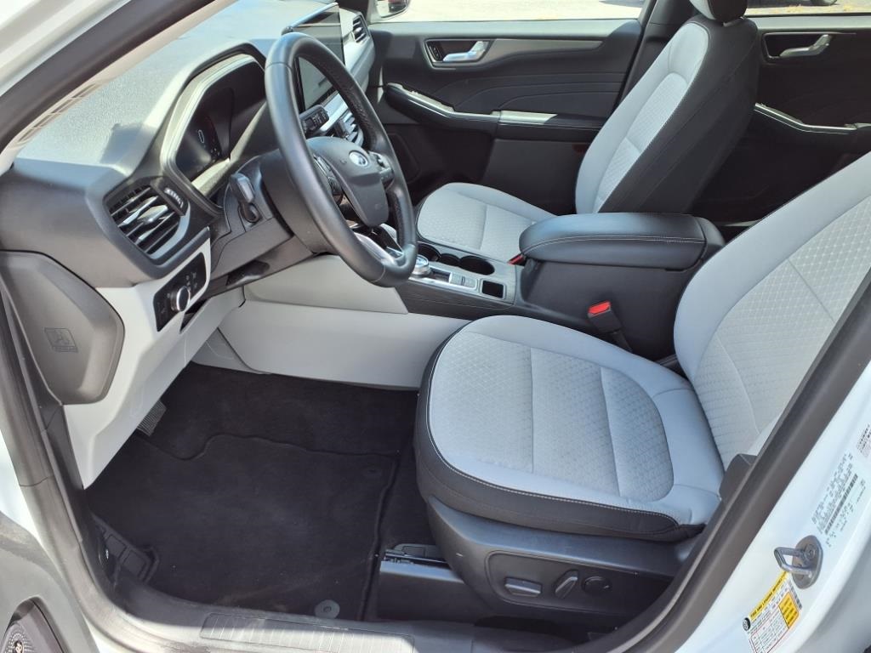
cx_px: 436
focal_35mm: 27
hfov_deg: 65.3
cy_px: 326
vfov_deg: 51.4
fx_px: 679
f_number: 1.9
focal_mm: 3.58
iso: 40
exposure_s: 1/200
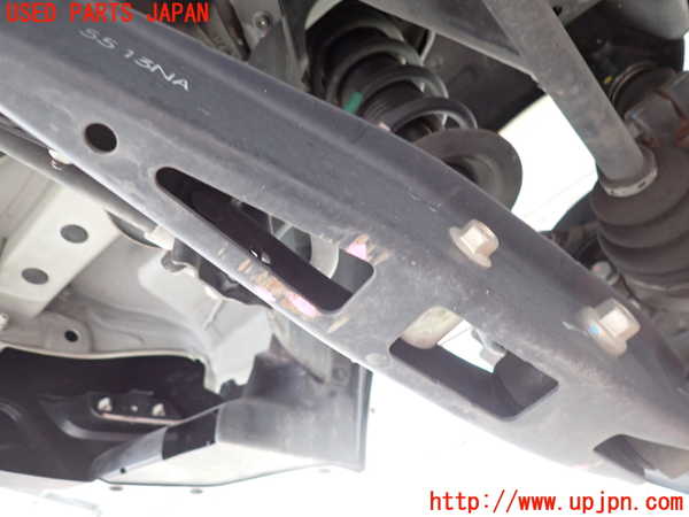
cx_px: 344
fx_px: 498
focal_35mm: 25
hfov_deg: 69.4
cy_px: 258
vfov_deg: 54.9
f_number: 2
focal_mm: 4.5
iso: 320
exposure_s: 1/30
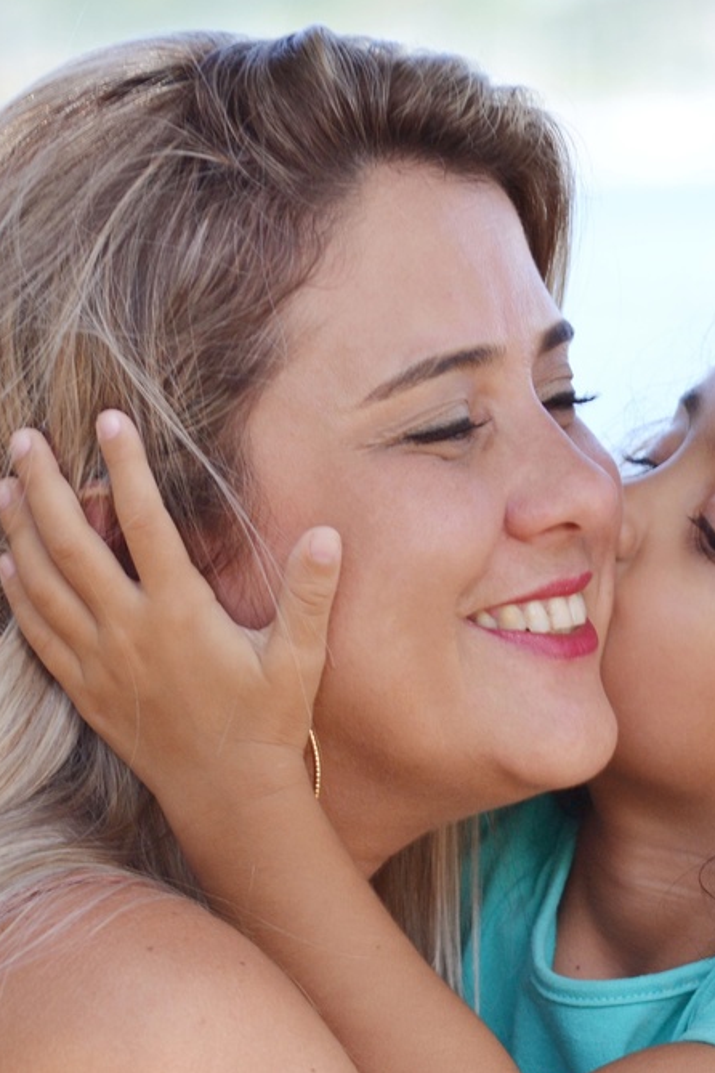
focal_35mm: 471
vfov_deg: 4.4
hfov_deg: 2.9
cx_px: 558
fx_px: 14028
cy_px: 630
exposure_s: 1/125
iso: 160
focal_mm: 175
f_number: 7.1
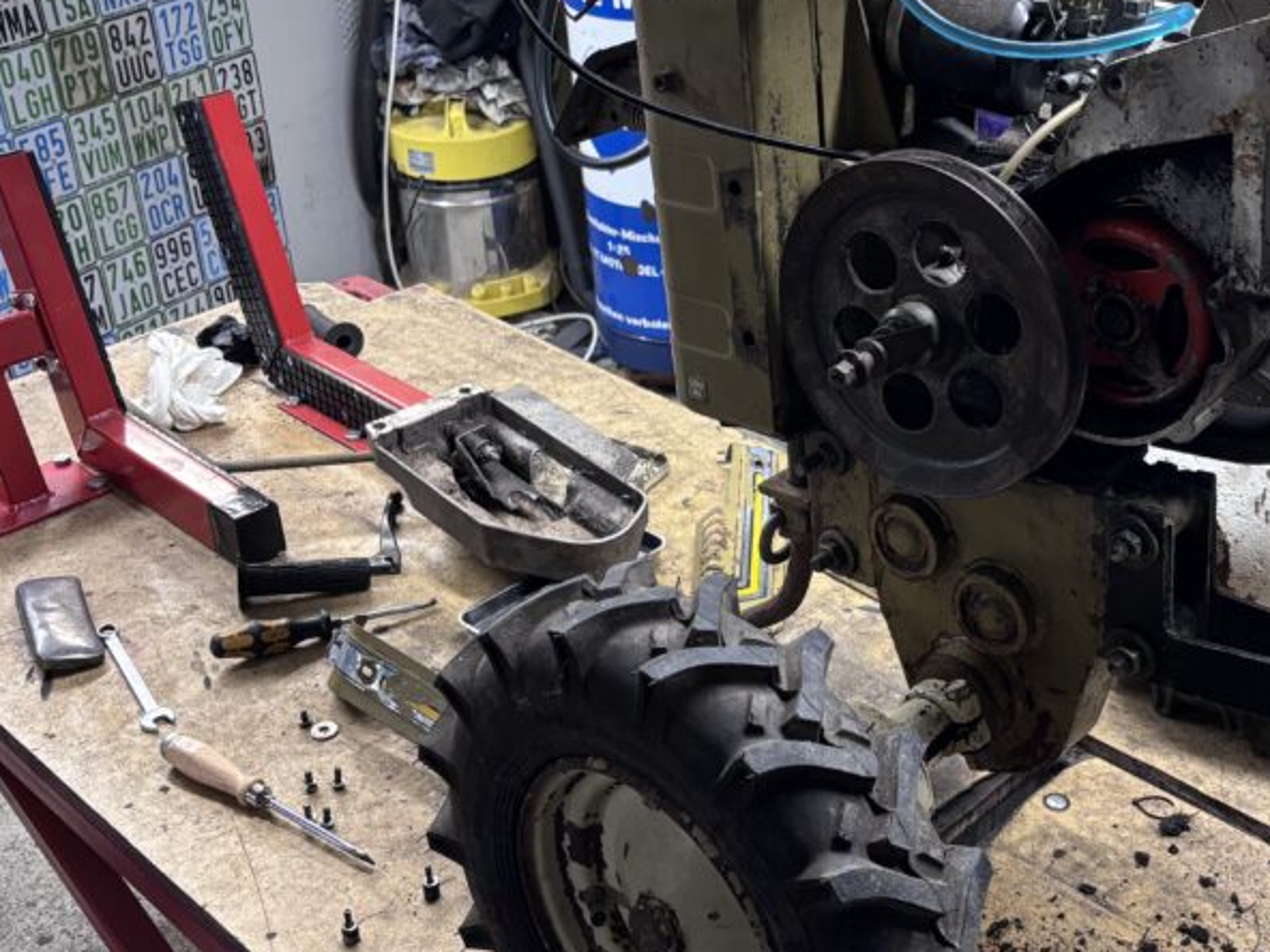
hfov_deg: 41.8
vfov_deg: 32.2
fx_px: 1651
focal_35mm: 45
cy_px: 448
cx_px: 785
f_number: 1.6
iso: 250
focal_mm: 5.96
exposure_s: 1/50
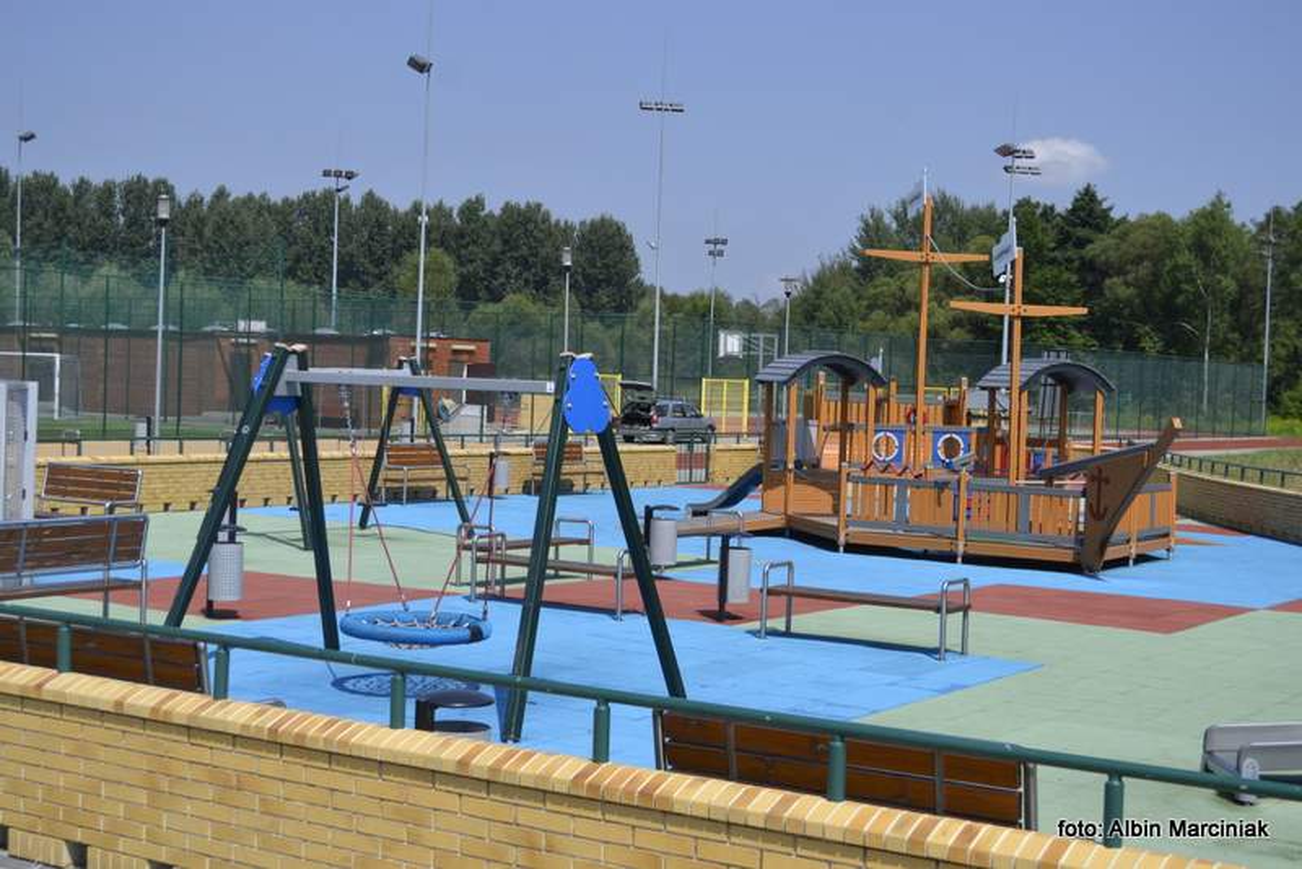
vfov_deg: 25.8
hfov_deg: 37.8
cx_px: 651
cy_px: 434
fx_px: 1899
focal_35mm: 52
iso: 400
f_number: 7.1
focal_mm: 35
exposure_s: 1/2000
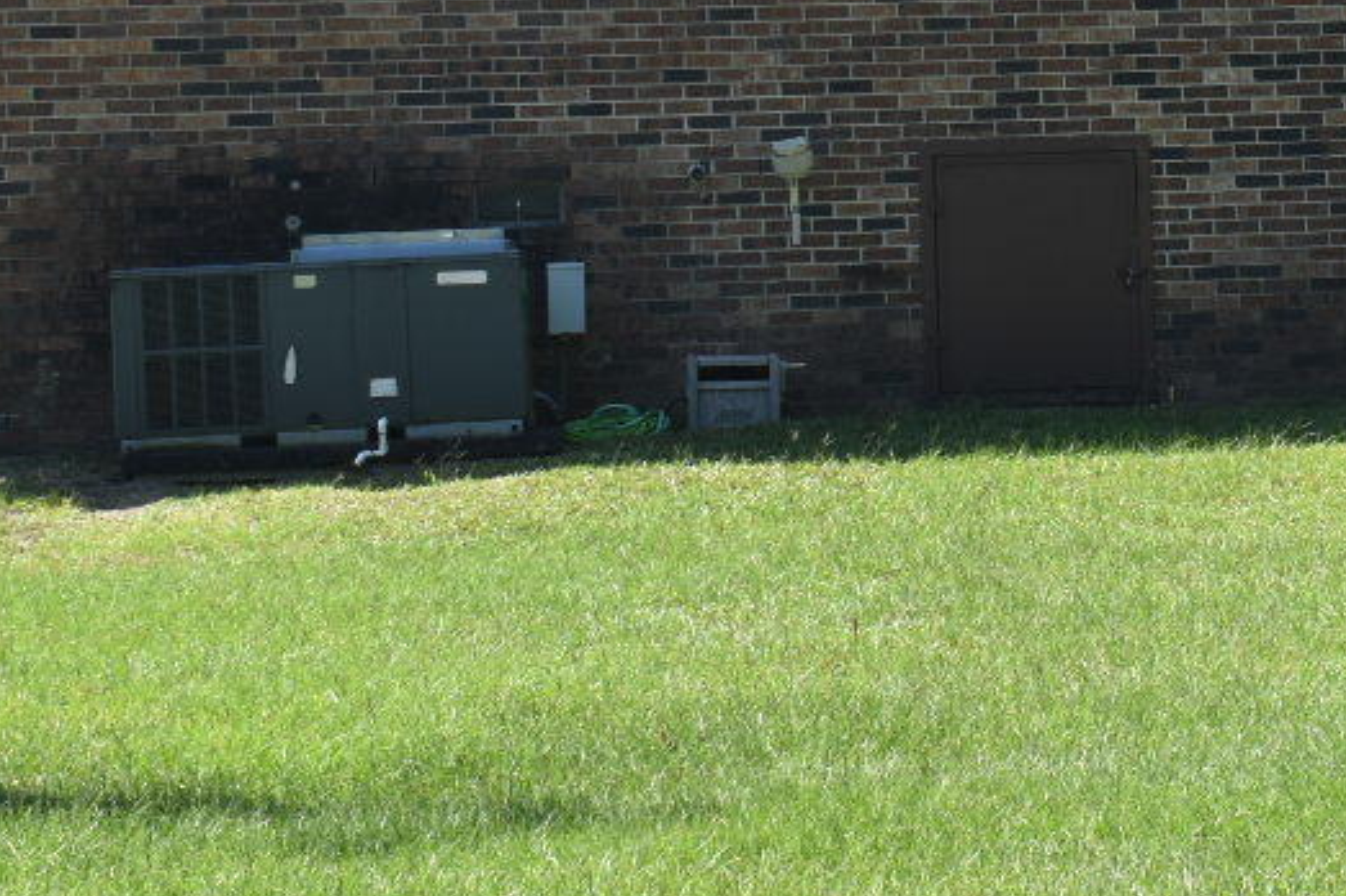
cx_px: 1320
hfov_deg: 16.0
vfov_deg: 10.8
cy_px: 31
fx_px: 4691
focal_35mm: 126
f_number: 7.1
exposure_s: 1/200
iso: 100
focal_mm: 27
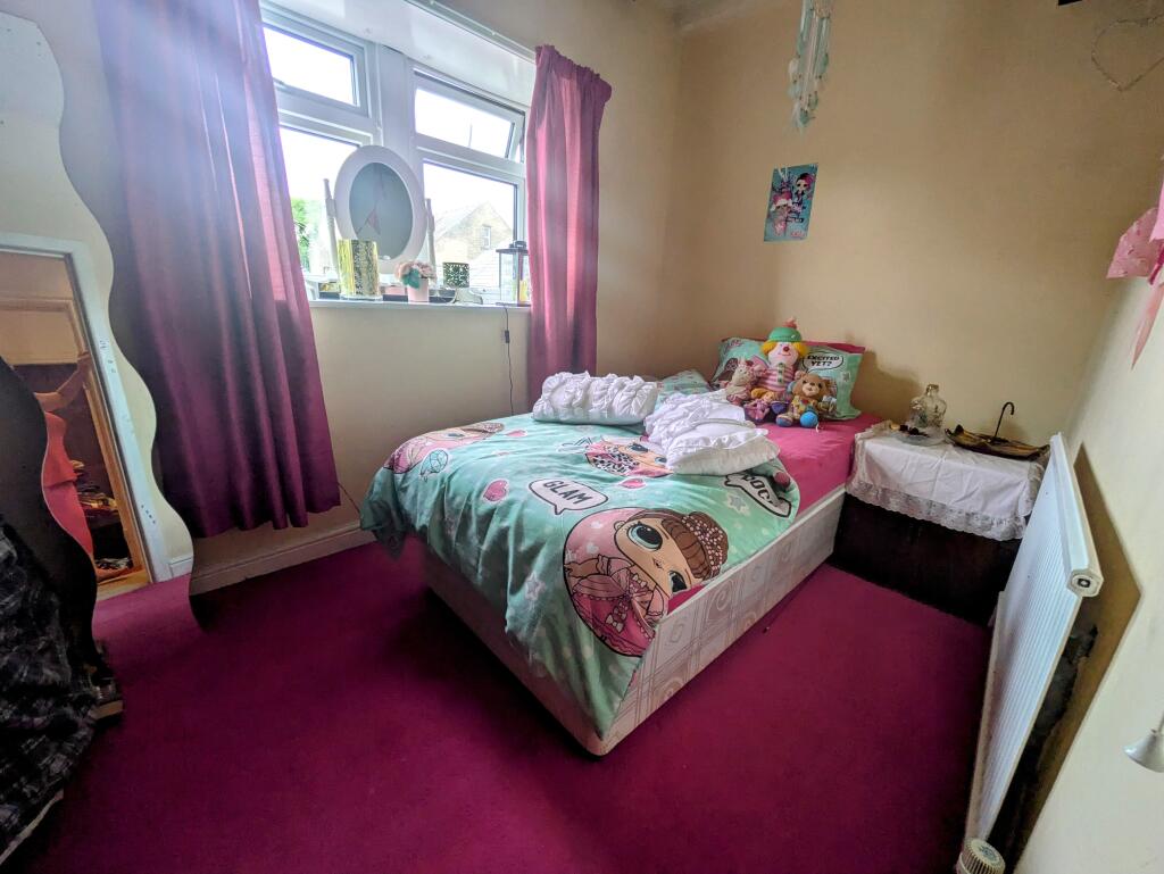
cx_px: 582
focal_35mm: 14
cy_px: 437
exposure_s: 1/100
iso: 81
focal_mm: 1.83
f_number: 2.2
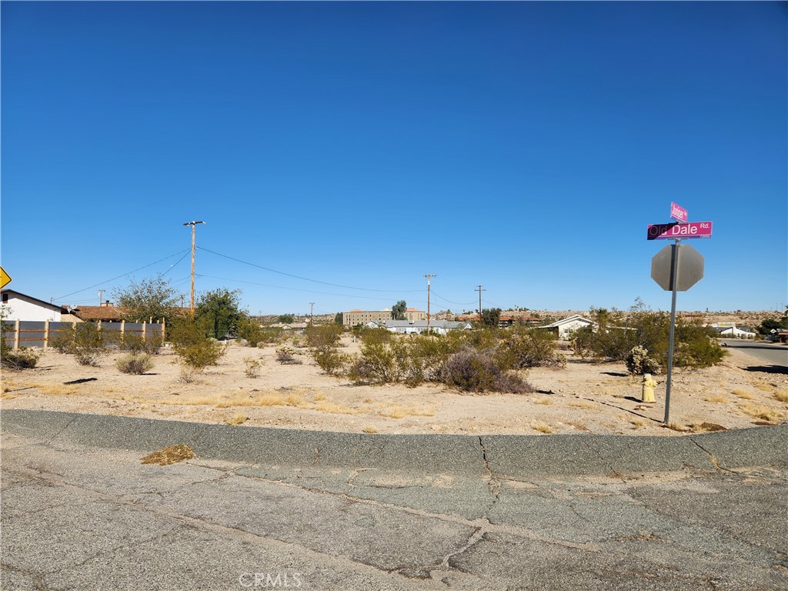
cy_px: 296
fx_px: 524
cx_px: 394
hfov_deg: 73.9
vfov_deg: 58.9
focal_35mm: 23
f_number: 1.8
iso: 20
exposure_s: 1/2463
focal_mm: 5.4
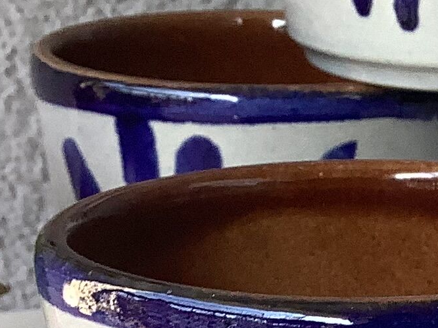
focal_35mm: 152
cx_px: 741
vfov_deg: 9.4
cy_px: 540
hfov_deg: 12.1
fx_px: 1923
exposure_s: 1/100
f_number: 2.4
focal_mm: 3.3
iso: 40
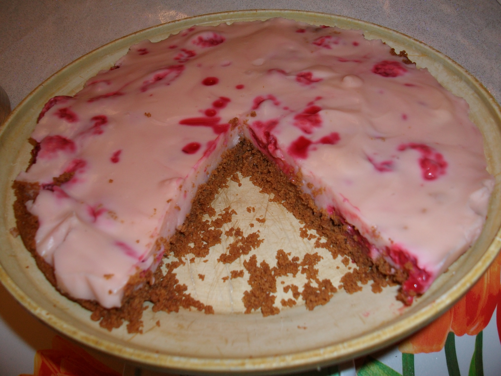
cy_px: 188
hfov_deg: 56.8
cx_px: 250
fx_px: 463
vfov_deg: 44.2
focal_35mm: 32
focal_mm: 5.7
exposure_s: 1/40
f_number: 2.9
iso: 80
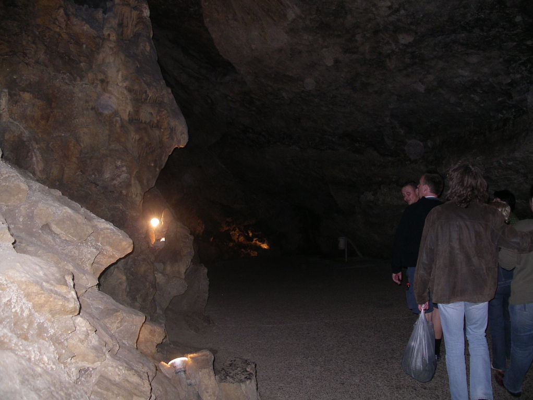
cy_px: 200
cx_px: 266
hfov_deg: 50.1
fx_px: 570
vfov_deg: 38.7
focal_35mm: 37
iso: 200
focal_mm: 7.8
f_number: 2.8
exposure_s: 1/40
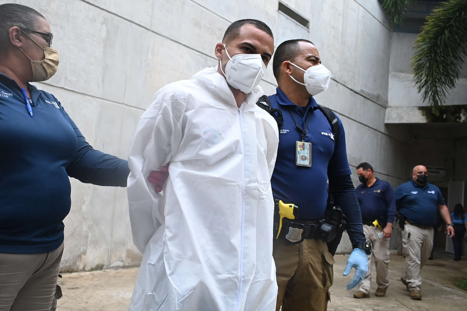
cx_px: 234
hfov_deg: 67.4
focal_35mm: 27
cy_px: 156
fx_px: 350
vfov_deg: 47.9
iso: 1600
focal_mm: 18
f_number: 4
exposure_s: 1/1250
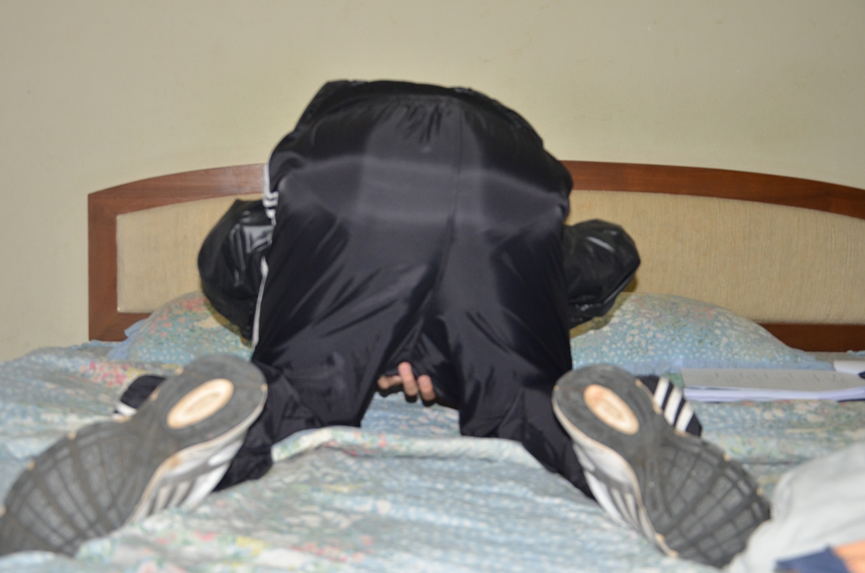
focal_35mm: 51
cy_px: 296
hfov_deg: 39.0
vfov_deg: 26.4
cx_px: 415
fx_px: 1223
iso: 800
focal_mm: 32
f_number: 4.2
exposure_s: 1/60
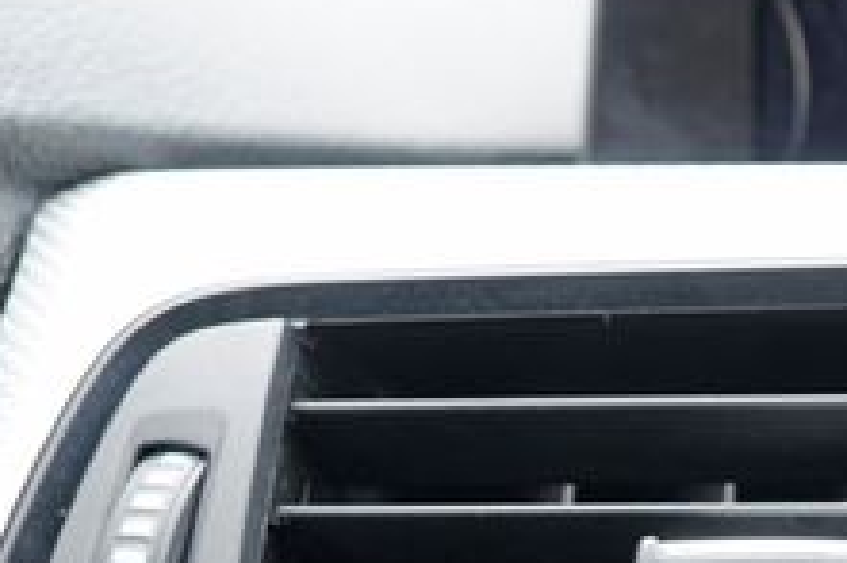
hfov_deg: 13.2
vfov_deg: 9.6
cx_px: 1548
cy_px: 762
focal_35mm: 139
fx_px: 3268
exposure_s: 1/60
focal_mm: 30
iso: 500
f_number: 4
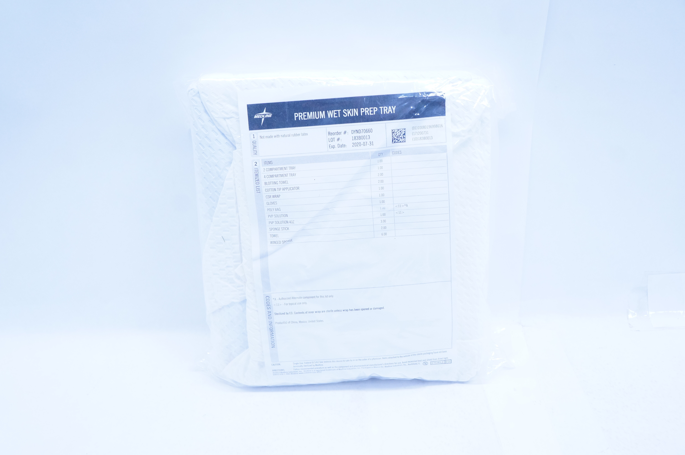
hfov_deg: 51.3
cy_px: 228
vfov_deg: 35.4
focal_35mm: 38
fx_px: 713
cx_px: 342
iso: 800
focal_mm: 25
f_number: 6.3
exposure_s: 1/100
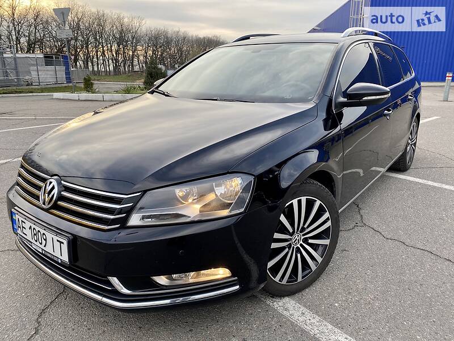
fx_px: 341
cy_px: 170
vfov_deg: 53.1
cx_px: 227
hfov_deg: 67.3
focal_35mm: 26
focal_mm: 4.2
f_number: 1.8
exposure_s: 1/415
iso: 32
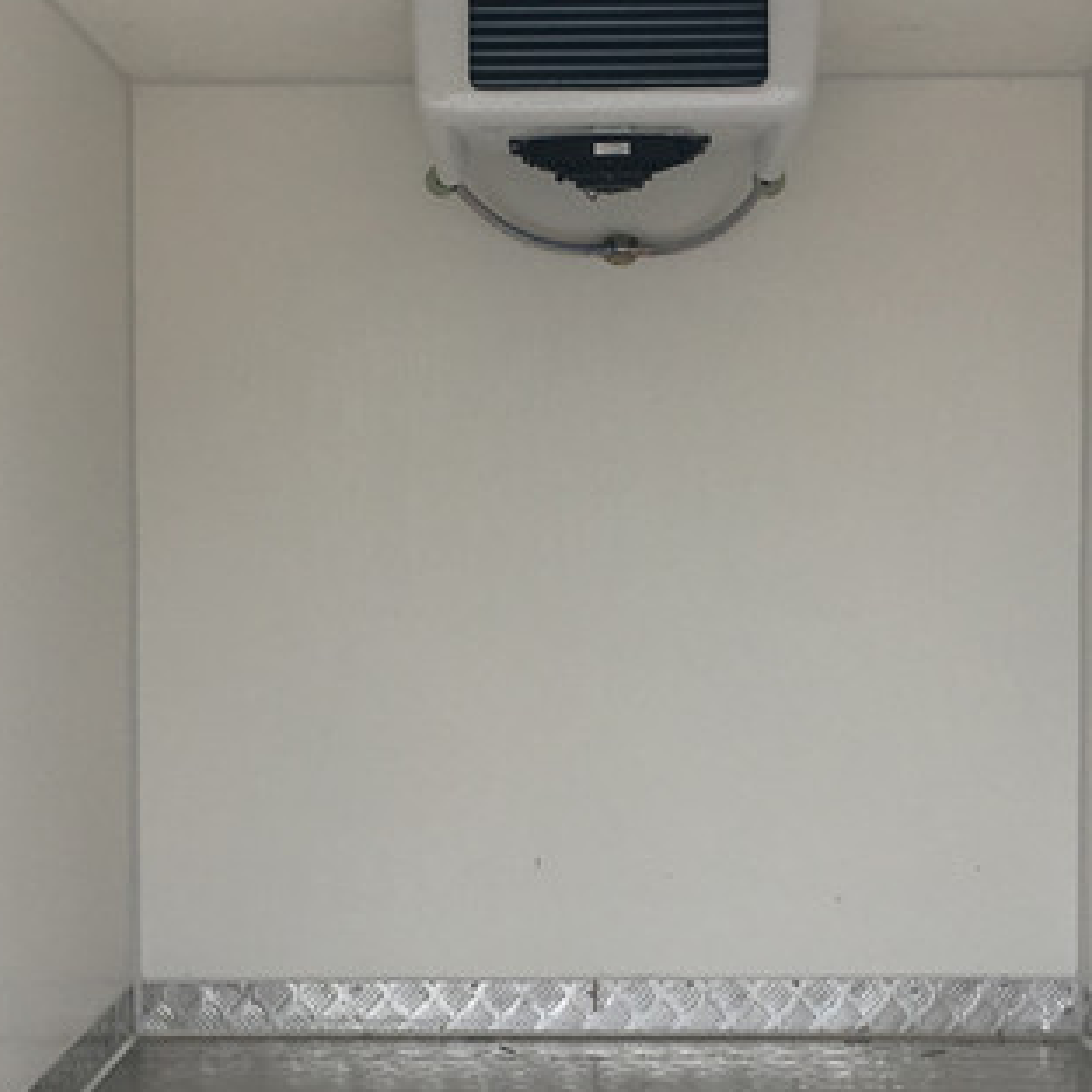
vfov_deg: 24.3
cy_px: 675
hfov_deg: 24.3
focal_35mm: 71
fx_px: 2534
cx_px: 537
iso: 25
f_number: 2.2
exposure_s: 1/212
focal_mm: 4.15
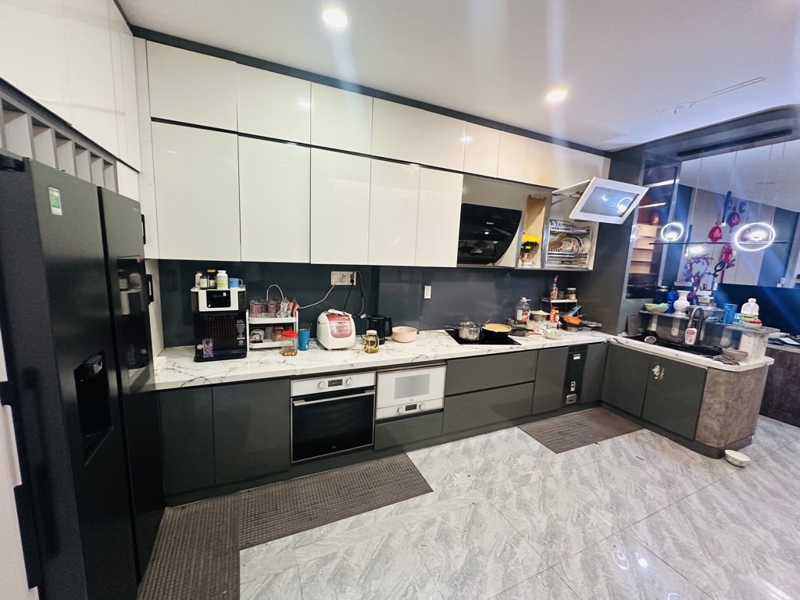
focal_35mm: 14
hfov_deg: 102.1
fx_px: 324
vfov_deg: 85.7
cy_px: 300
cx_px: 400
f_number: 2.2
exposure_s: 1/50
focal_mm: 2.22
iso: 400
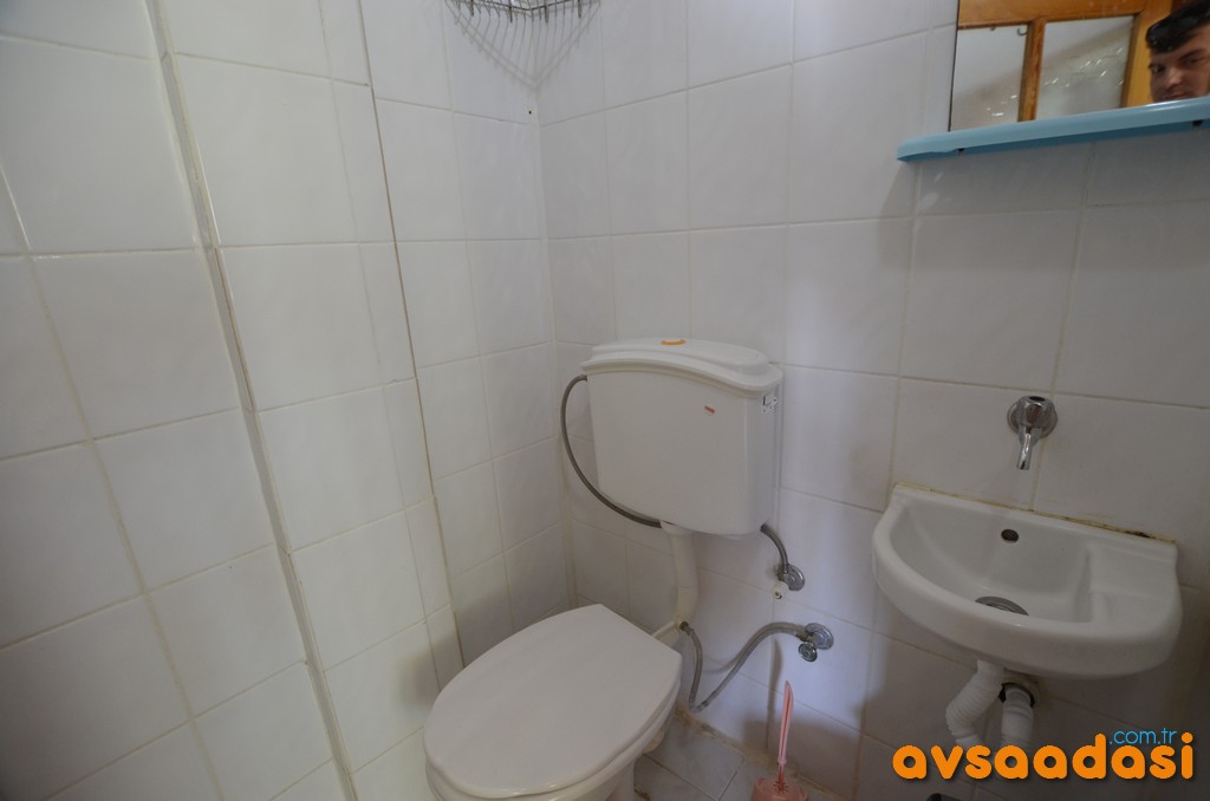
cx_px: 605
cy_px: 400
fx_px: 503
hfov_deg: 100.5
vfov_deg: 77.1
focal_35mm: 15
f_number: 3.5
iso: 900
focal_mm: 10
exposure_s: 1/30
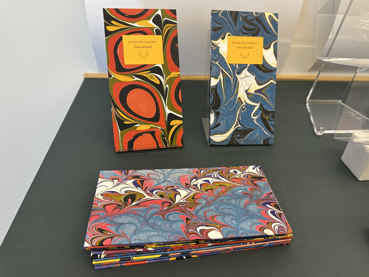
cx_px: 191
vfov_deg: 54.9
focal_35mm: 25
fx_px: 266
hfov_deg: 69.4
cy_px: 135
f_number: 1.78
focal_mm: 6.86
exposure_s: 1/120
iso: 125
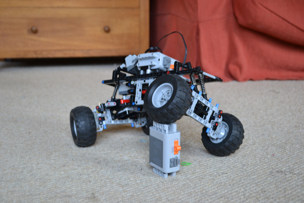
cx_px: 152
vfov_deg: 28.1
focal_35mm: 48
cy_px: 102
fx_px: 405
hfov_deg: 41.1
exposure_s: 1/60
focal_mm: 32
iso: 900
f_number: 4.8
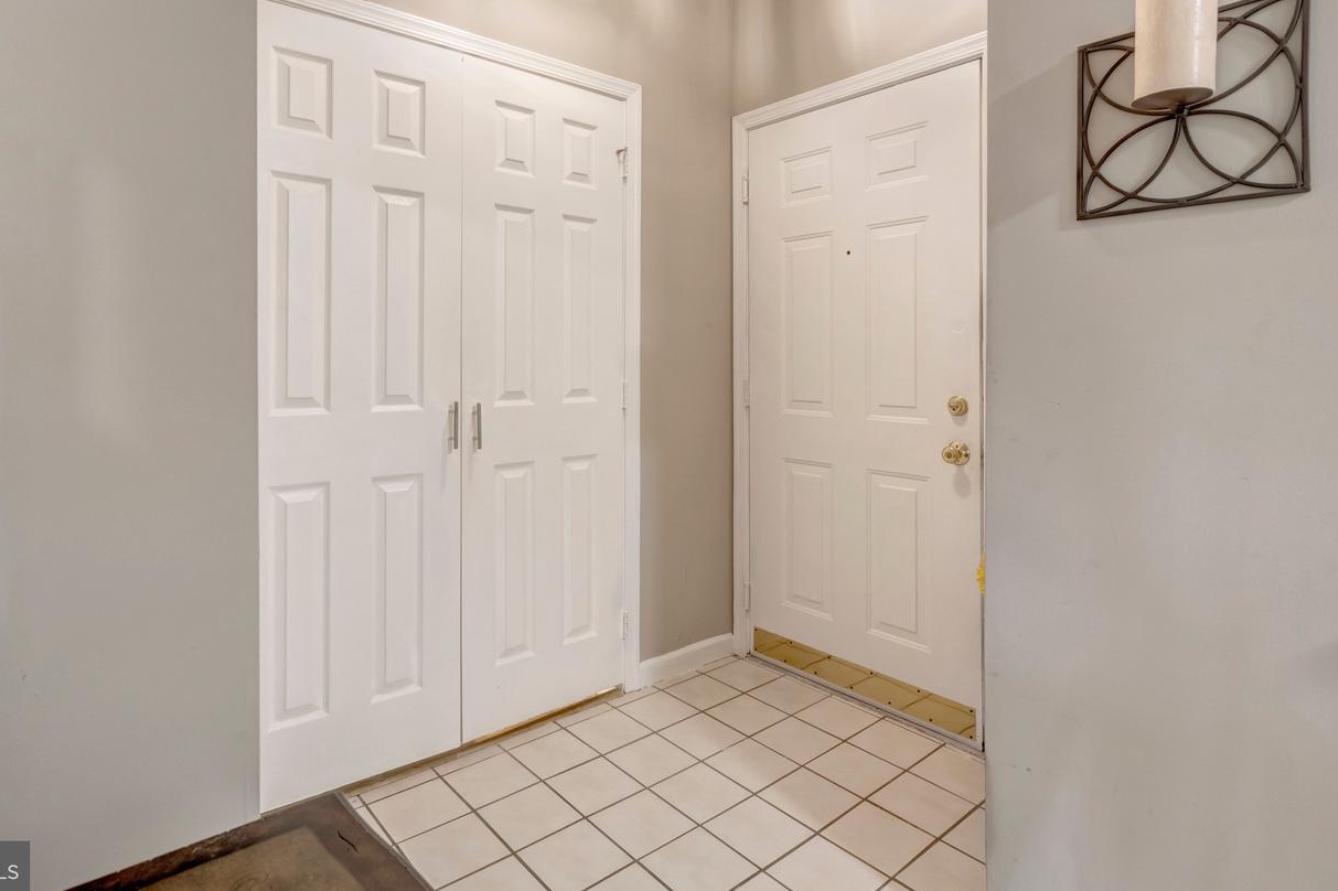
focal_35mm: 19
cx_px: 652
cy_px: 368
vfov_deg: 64.1
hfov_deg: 86.9
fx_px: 706
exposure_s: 1/30
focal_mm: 16
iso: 1250
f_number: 8
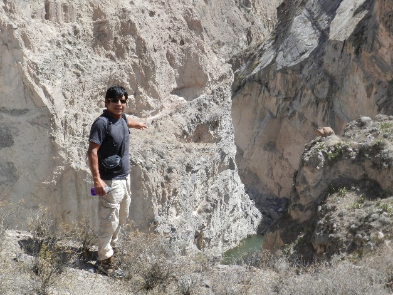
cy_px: 148
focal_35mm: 60
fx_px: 682
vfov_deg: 24.4
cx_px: 196
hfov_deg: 32.2
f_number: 4.6
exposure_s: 1/640
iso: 160
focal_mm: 10.7
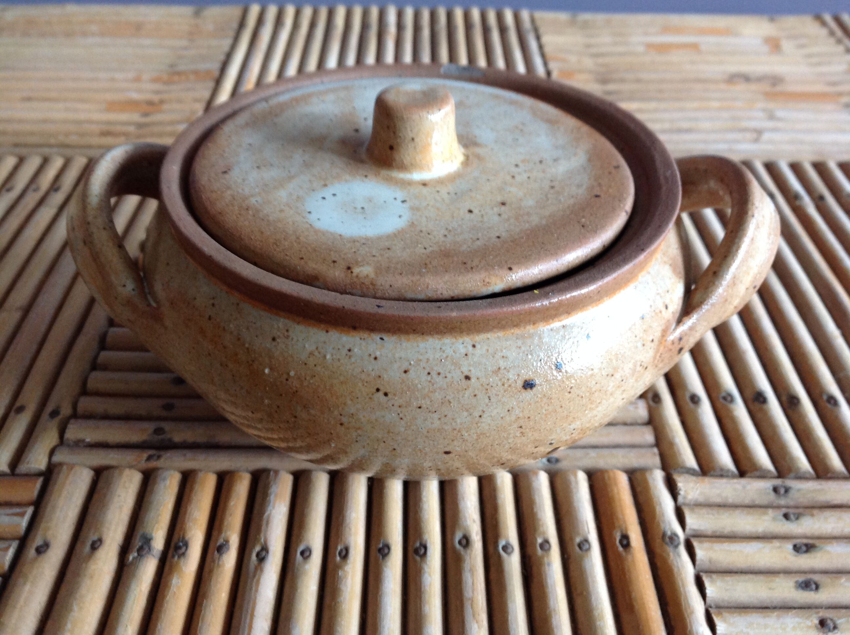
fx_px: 858
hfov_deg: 52.7
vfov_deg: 40.6
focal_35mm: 35
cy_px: 318
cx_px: 425
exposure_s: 1/15
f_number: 2.4
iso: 160
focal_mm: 4.28
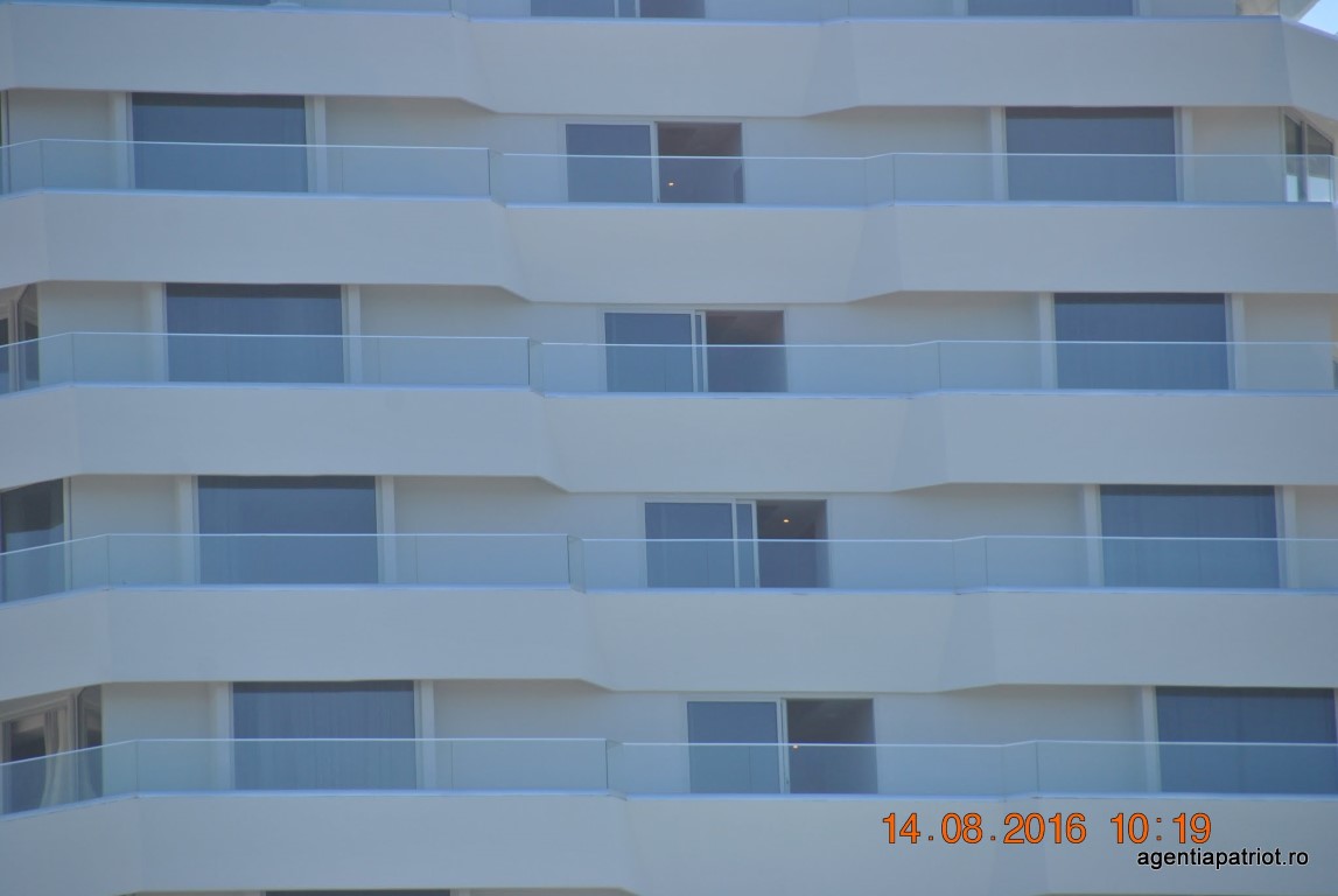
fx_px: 11164
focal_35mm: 300
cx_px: 669
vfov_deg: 4.6
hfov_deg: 6.9
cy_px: 448
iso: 200
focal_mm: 200
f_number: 5.6
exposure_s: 1/800
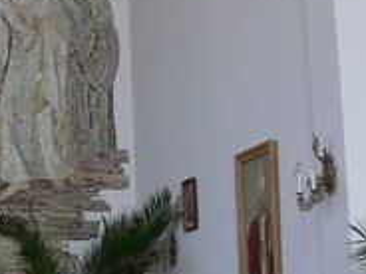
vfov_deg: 9.6
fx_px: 1607
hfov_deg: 12.2
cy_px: 375
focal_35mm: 152
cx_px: -229
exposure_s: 1/60
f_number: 3.2
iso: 80
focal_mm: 7.4
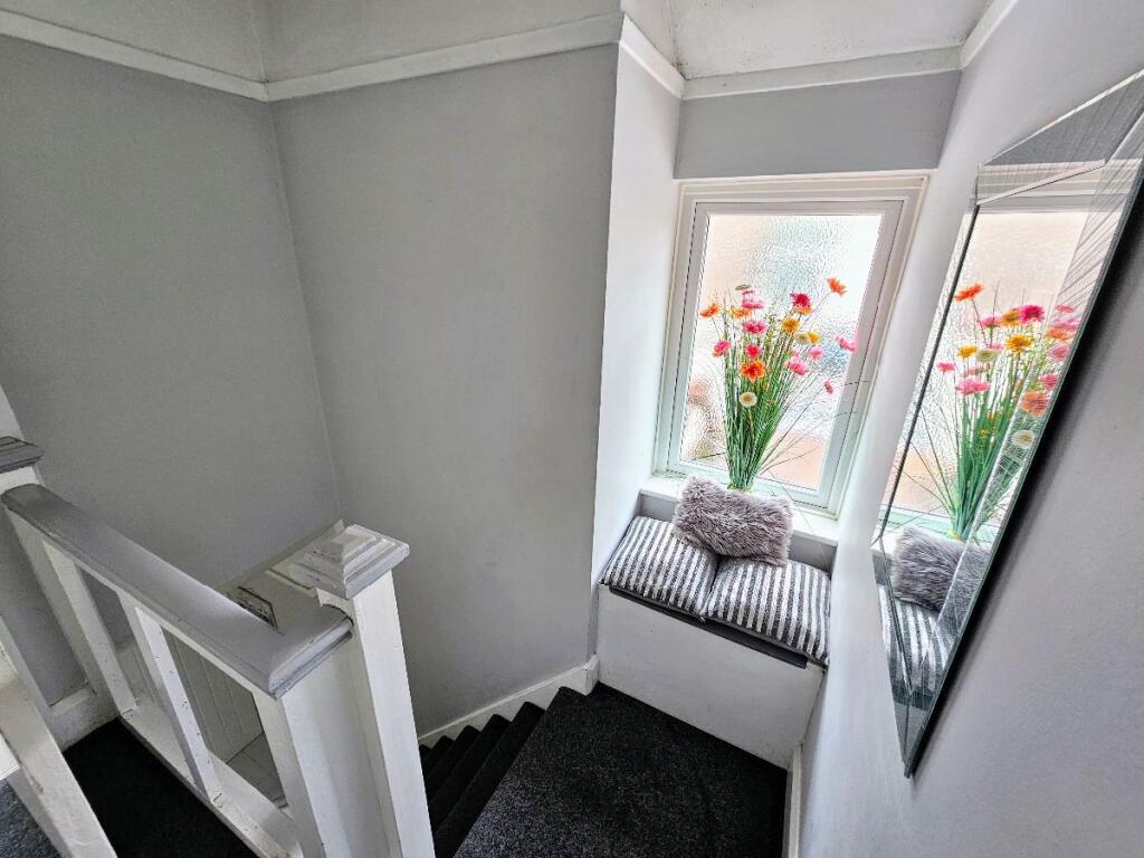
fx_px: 430
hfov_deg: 106.2
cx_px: 572
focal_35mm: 13
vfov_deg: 89.9
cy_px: 429
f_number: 2.2
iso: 80
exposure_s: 1/50
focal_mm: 2.2
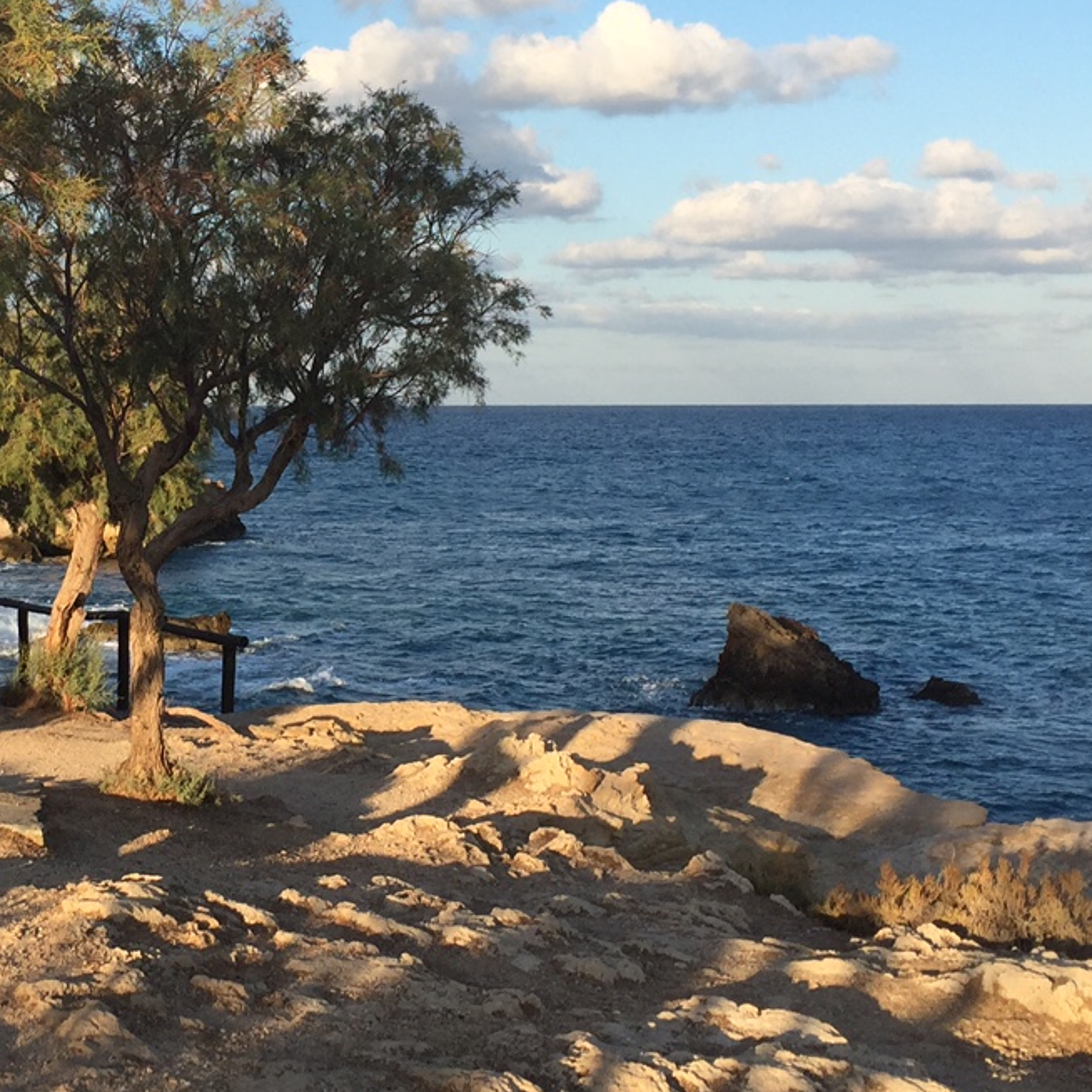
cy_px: 464
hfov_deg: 26.5
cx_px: 249
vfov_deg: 26.9
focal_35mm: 64
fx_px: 2284
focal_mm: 4.15
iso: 32
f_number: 2.2
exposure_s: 1/1236
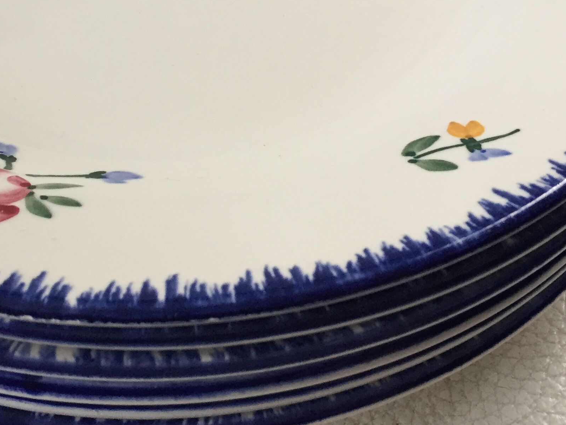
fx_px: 965
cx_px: 195
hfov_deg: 32.5
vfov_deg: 24.2
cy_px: 46
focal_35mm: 59
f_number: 2.2
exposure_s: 1/33
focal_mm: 4.15
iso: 125
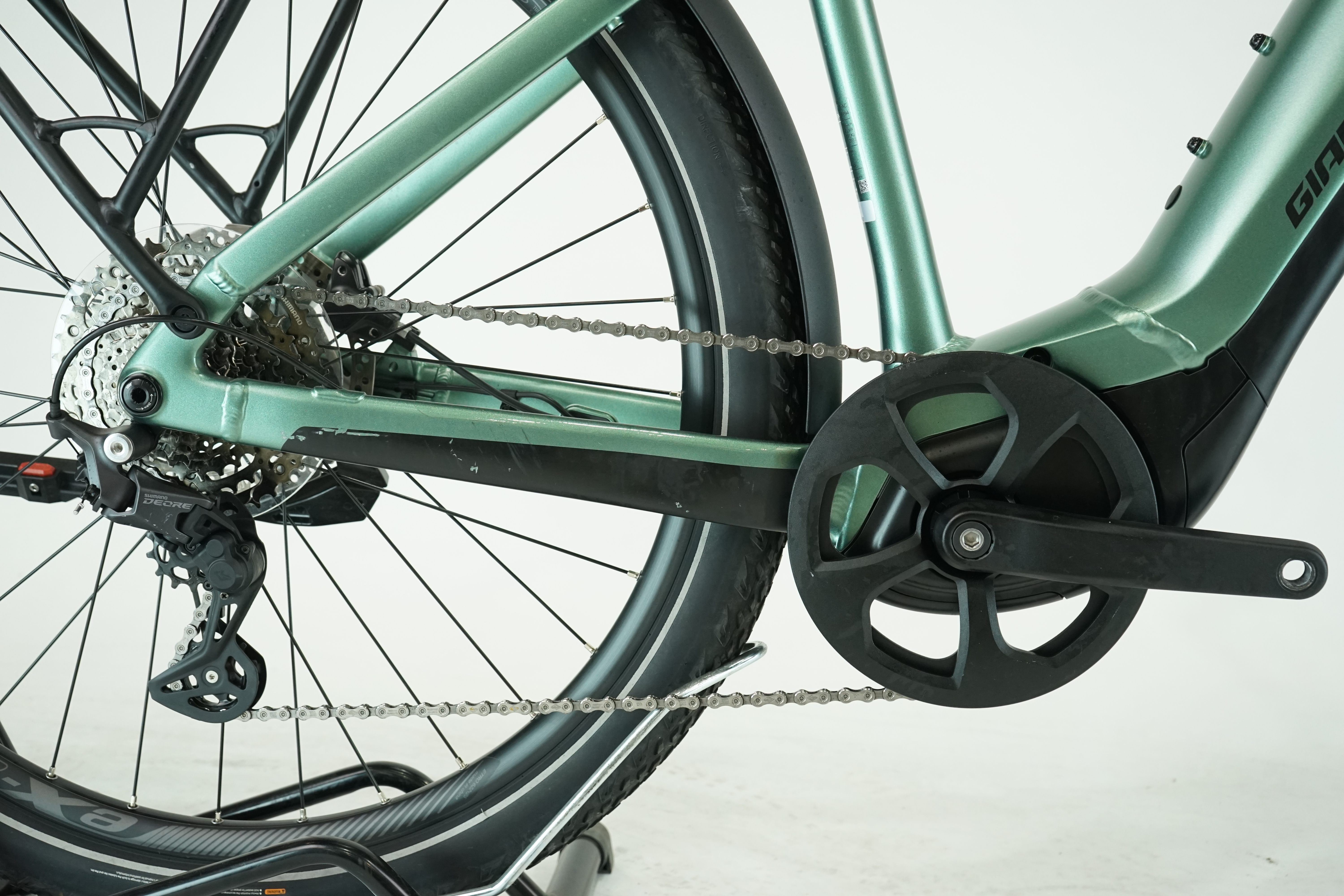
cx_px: 672
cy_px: 448
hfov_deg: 47.4
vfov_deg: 32.6
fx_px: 1531
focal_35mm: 41
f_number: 5.6
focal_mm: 41
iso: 1600
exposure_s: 1/200
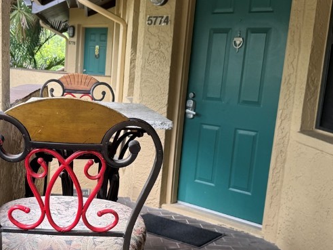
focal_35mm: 50
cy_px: 152
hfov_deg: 37.7
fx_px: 481
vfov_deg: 29.0
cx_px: 104
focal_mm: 6.76
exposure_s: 1/121
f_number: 1.78
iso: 64
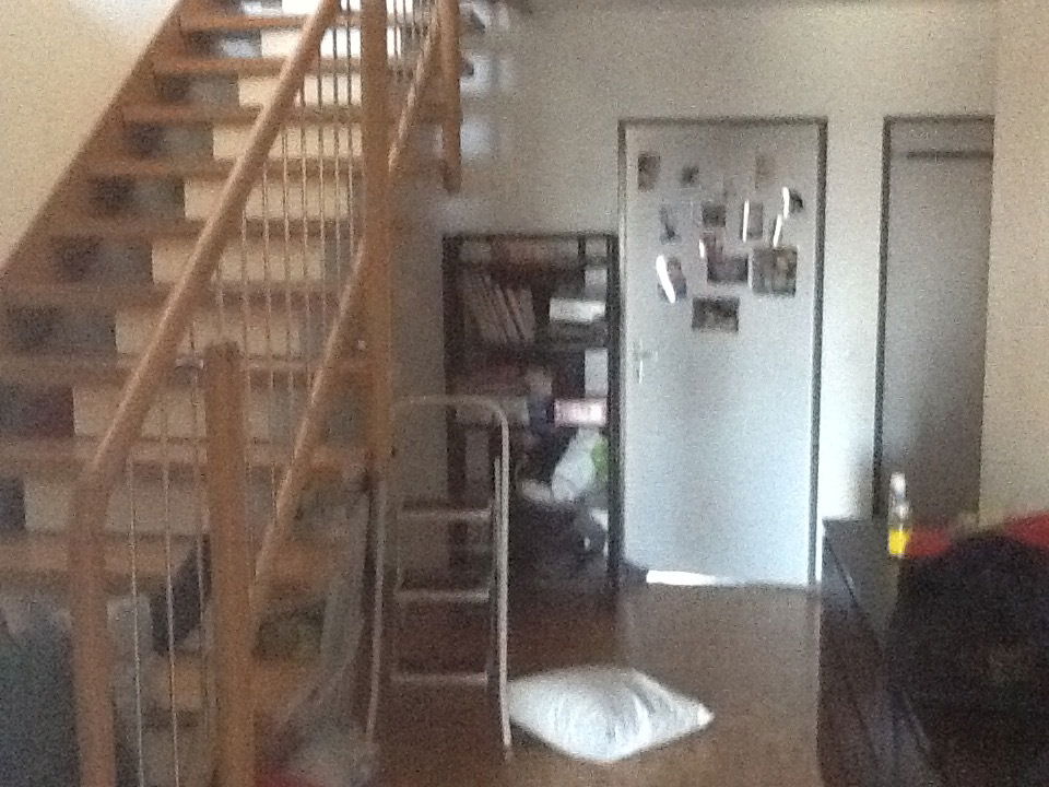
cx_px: 524
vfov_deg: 32.9
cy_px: 394
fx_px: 1333
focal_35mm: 44
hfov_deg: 42.9
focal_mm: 2.03
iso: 500
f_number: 2.4
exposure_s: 1/15
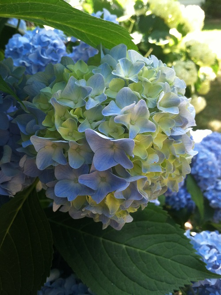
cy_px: 148
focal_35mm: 35
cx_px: 110
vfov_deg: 52.7
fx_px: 299
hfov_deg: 40.6
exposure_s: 1/120
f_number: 2.8
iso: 100
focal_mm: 3.85
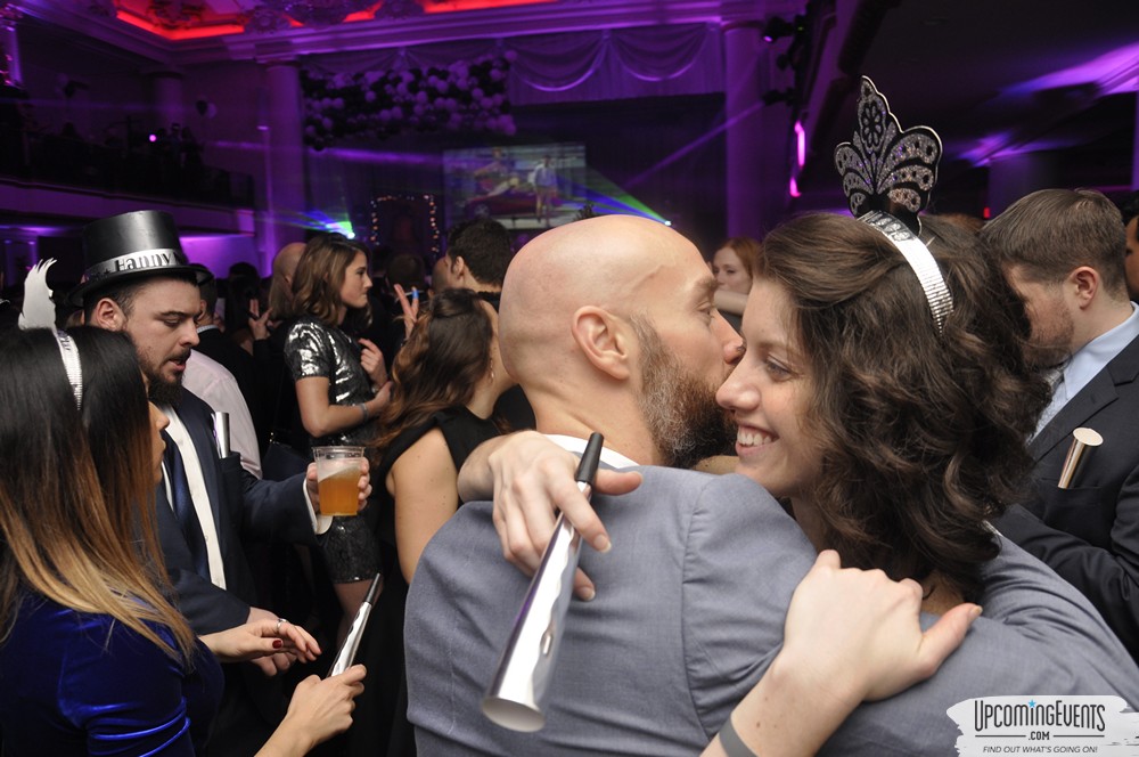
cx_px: 570
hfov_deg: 67.4
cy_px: 378
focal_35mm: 27
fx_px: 853
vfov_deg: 47.8
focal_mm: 18
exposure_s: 1/60
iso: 400
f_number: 5
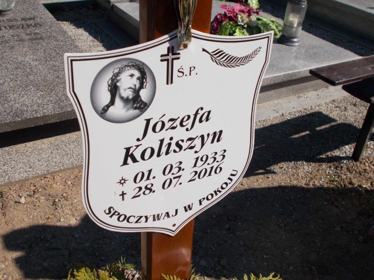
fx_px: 421
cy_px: 140
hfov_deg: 47.9
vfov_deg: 36.8
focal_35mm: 39
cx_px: 187
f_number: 9.8
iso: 80
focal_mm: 6.9
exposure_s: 1/200
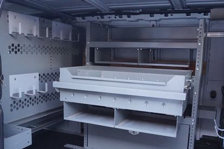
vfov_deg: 35.7
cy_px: 93
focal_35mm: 37
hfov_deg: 51.9
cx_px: 113
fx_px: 230
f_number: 4
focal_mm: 16
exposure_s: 1/160
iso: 1250
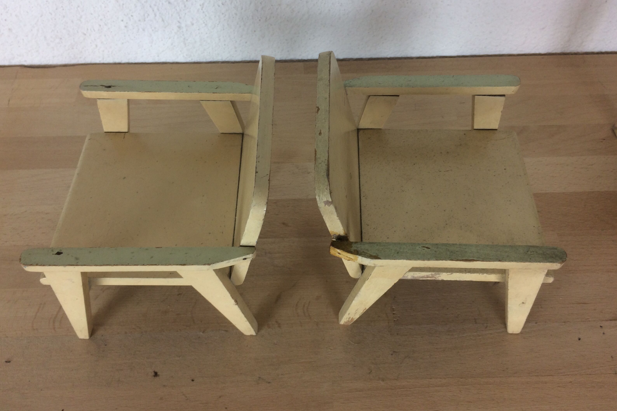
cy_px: 179
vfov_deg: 42.2
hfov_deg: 60.3
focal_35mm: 31
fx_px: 531
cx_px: 305
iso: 50
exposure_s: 1/50
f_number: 2.2
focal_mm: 4.15
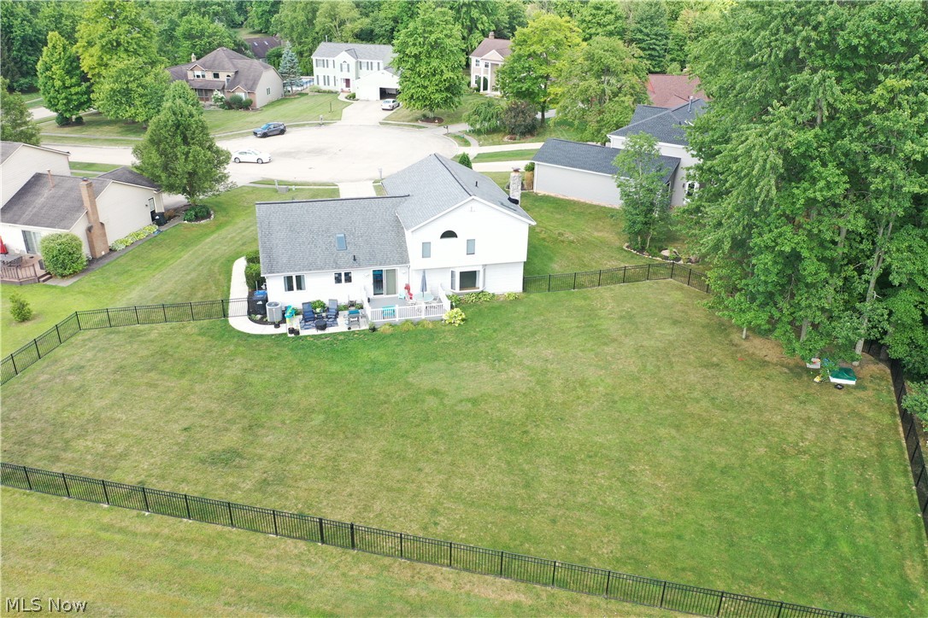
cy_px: 309
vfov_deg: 46.4
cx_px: 464
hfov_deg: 65.5
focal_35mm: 28
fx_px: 722
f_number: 4
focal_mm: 10.26
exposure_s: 1/120
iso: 100
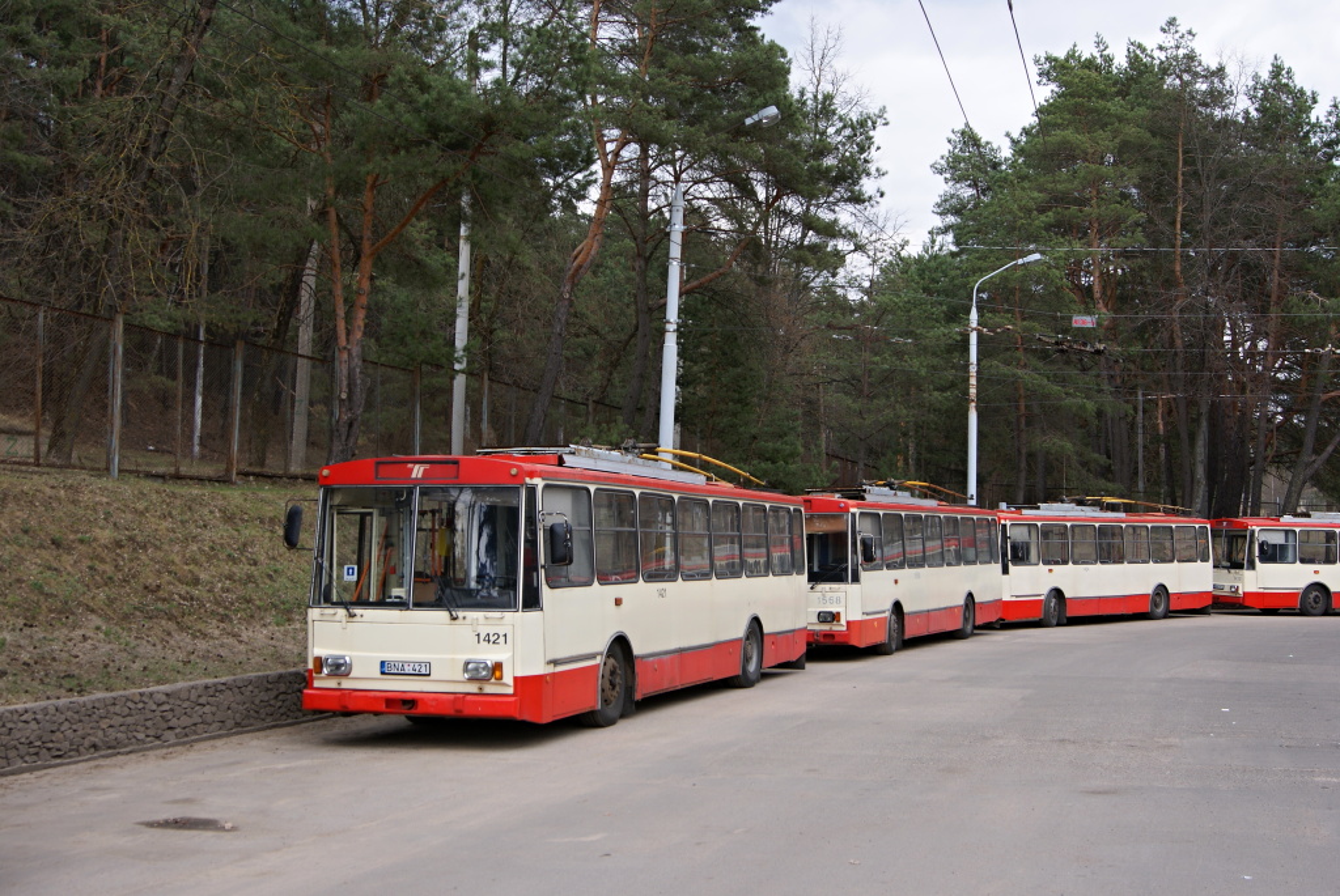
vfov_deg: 32.0
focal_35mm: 42
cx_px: 670
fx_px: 1565
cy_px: 448
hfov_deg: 46.4
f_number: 7.1
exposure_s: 1/60
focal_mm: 28
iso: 100
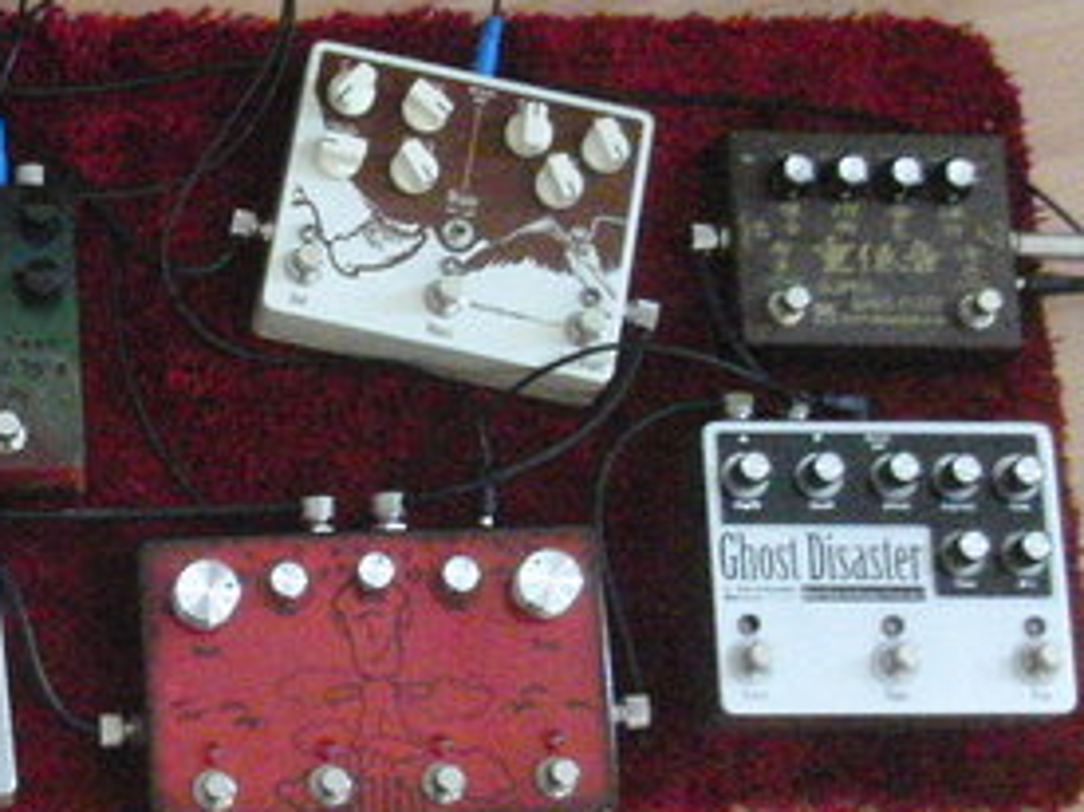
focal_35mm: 83
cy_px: 430
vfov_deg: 17.8
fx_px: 2598
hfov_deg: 22.4
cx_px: -67
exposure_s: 1/13
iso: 1600
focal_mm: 6.66
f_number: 3.9
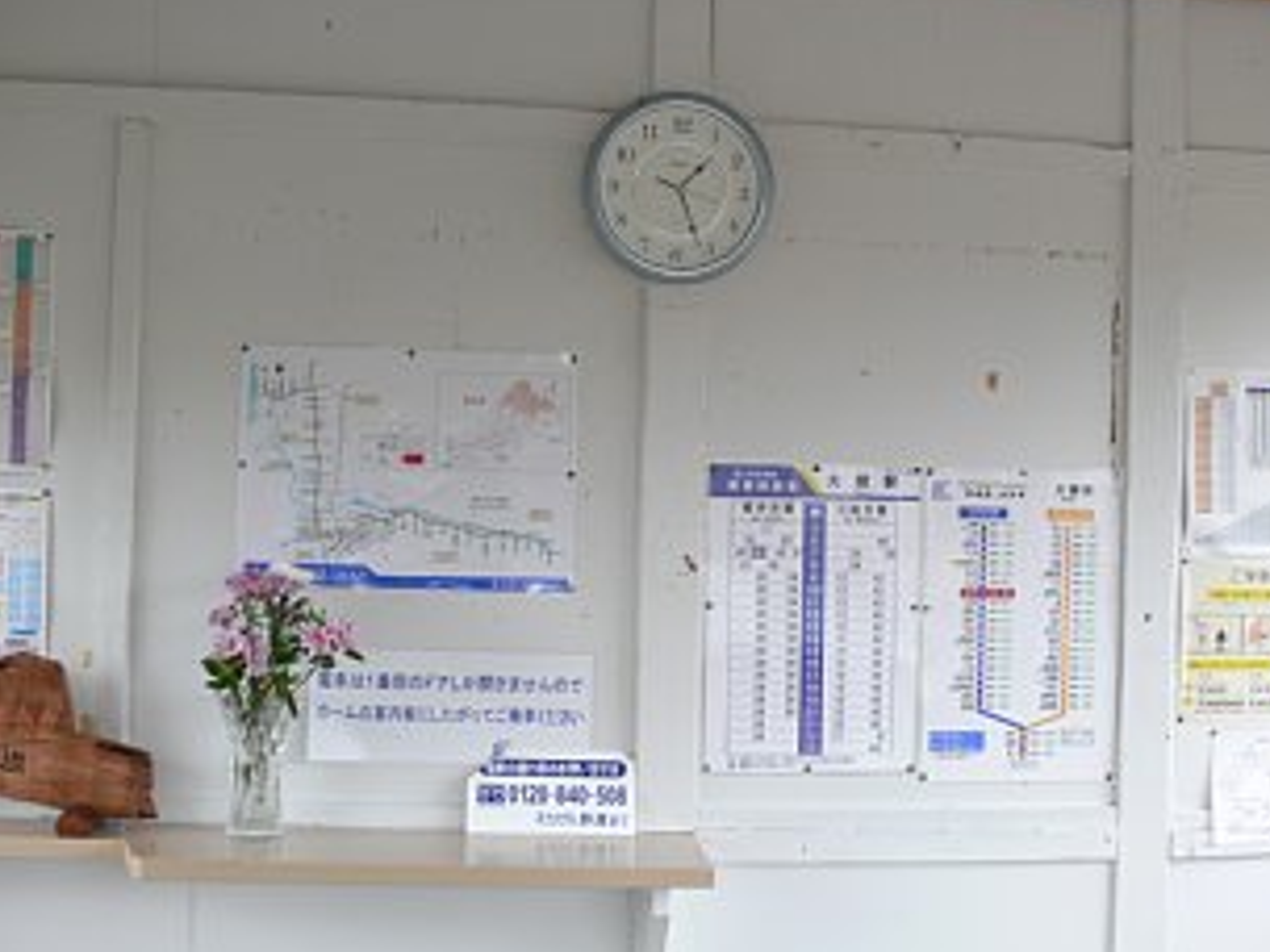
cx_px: 693
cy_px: 534
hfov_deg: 41.2
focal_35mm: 46
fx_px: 1688
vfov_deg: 31.5
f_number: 2.8
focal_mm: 7.4
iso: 80
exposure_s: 1/30
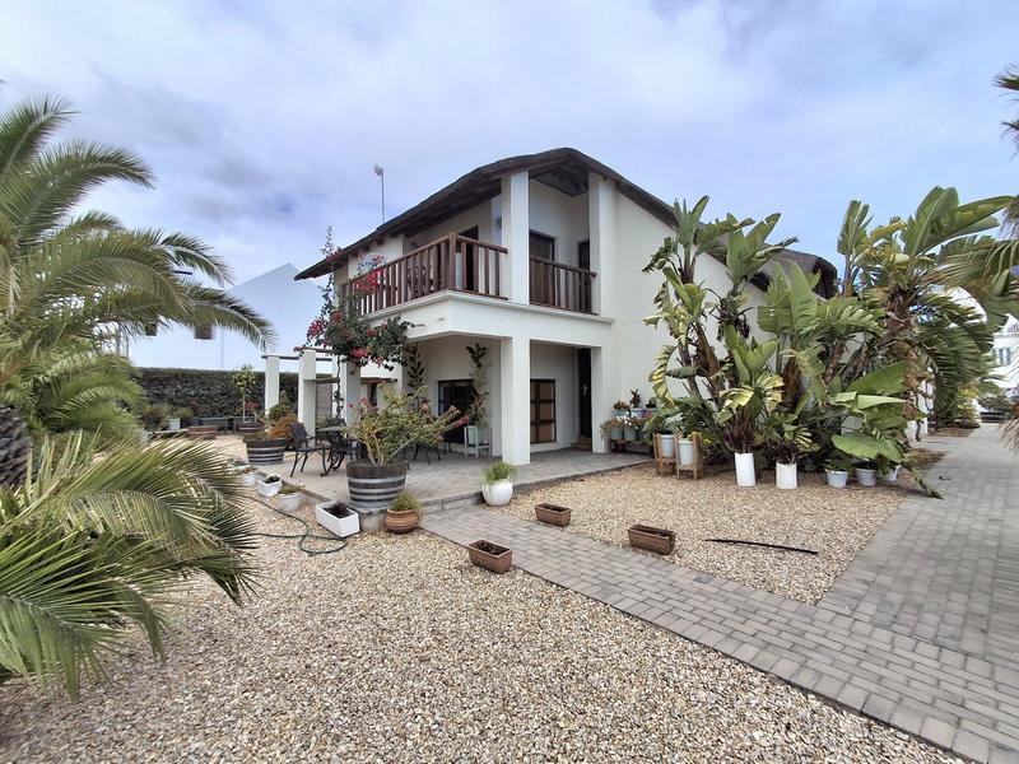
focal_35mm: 16
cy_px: 382
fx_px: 471
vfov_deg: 78.1
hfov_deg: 94.5
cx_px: 510
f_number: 2.2
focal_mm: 1.64
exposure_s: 1/2500
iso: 40
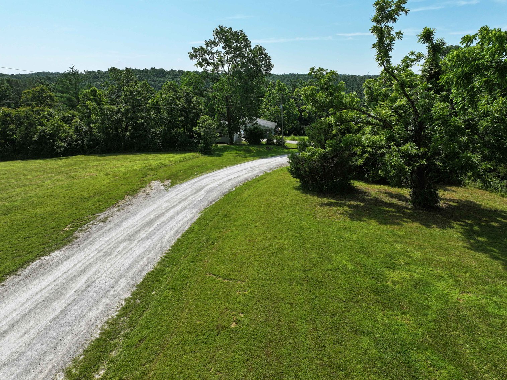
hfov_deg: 71.6
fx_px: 351
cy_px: 190
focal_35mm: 24
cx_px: 254
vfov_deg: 56.8
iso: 140
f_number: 2.8
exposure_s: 1/3200
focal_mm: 12.29
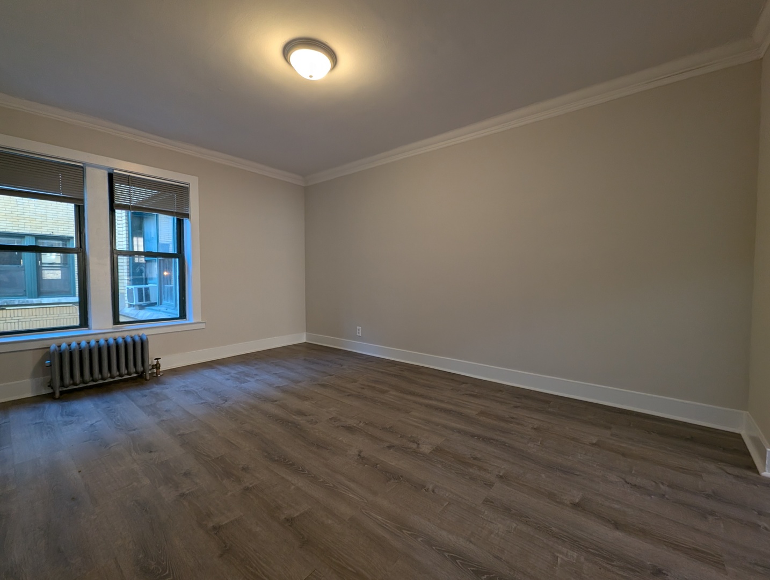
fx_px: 290
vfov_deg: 90.1
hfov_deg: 106.1
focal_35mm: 13
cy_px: 290
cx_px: 385
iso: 92
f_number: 2.2
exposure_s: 1/23.8
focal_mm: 1.95
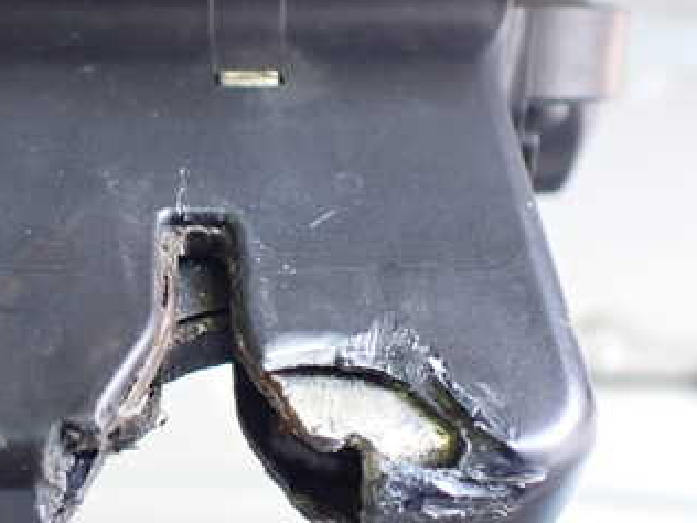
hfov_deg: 32.9
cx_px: 146
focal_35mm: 57
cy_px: 260
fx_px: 1148
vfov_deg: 25.7
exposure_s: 1/60
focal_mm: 5.4
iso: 800
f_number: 2.3
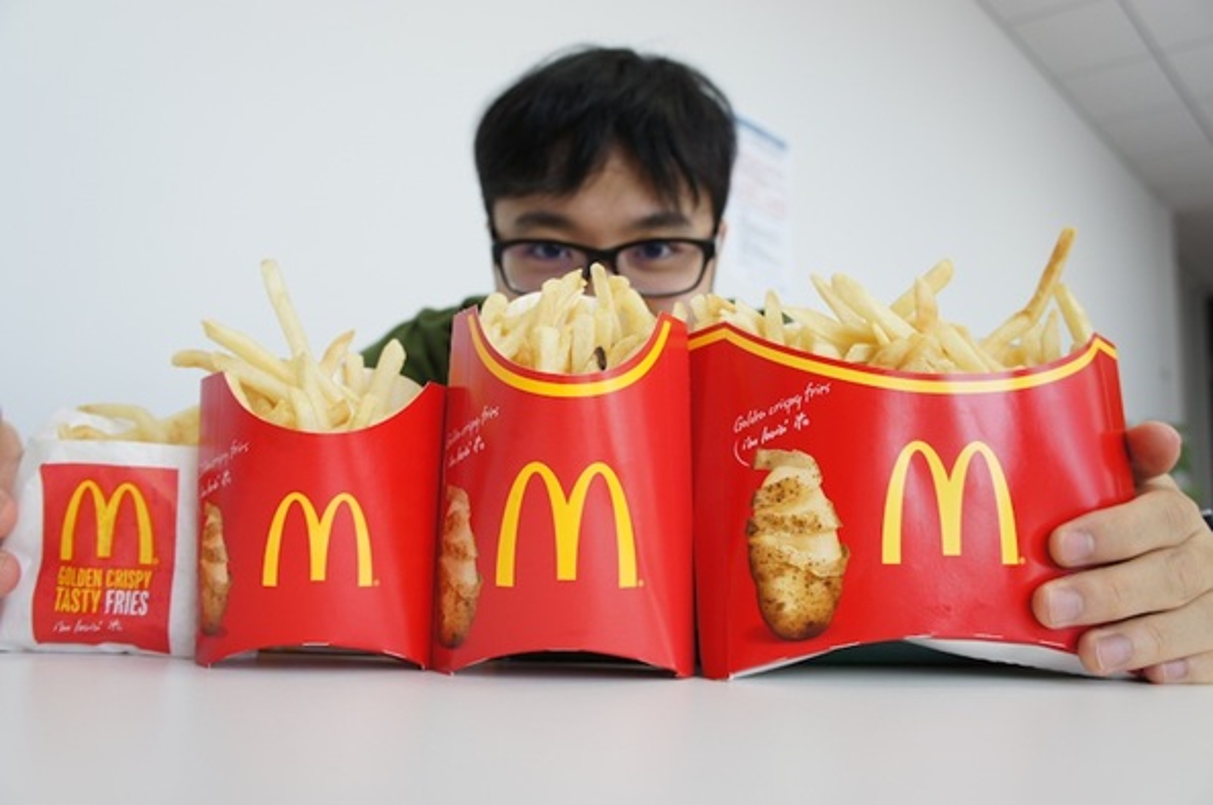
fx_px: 1009
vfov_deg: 43.5
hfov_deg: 62.0
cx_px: 606
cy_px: 402
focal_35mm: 30
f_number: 4.5
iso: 200
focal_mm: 20
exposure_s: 1/40
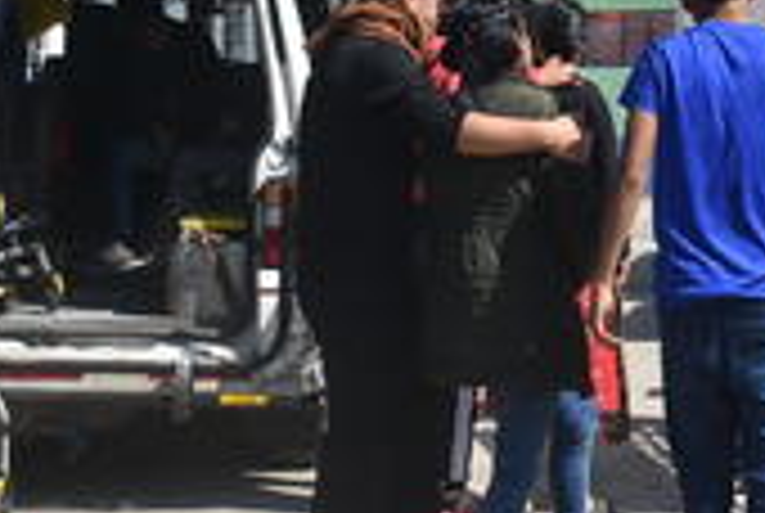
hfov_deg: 15.5
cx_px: 518
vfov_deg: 10.4
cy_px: 45
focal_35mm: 132
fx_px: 2810
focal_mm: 30
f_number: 8
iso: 200
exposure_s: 1/500
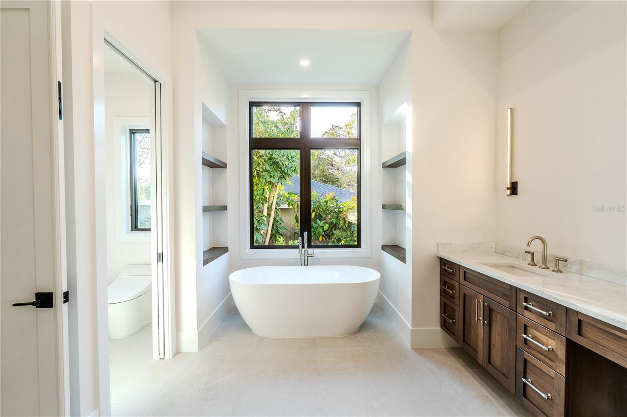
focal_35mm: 16
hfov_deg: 96.7
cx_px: 314
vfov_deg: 73.7
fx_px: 279
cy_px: 208
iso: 250
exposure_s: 1/250
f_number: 9
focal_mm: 16
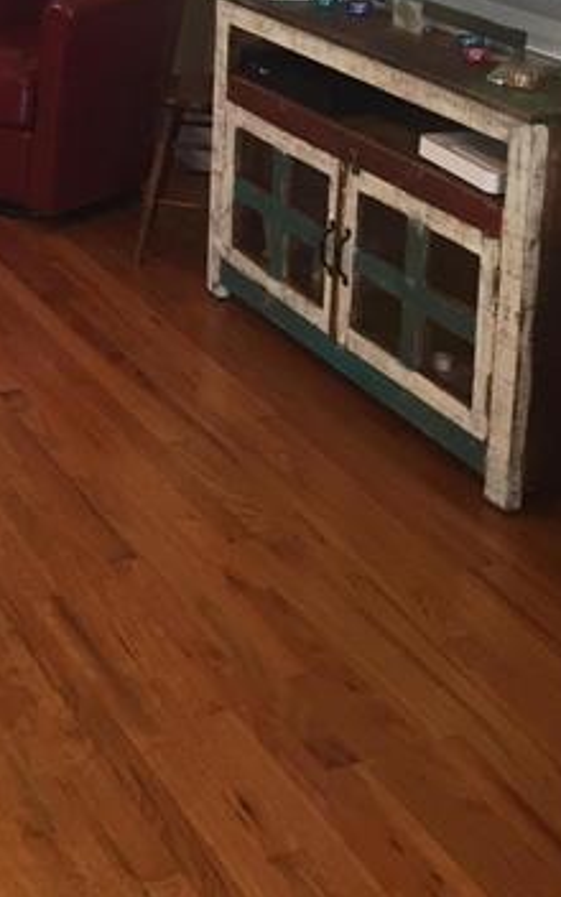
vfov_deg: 28.4
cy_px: -36
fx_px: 1639
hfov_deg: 18.5
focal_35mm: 67
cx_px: -105
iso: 125
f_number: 2.2
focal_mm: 4.15
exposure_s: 1/30
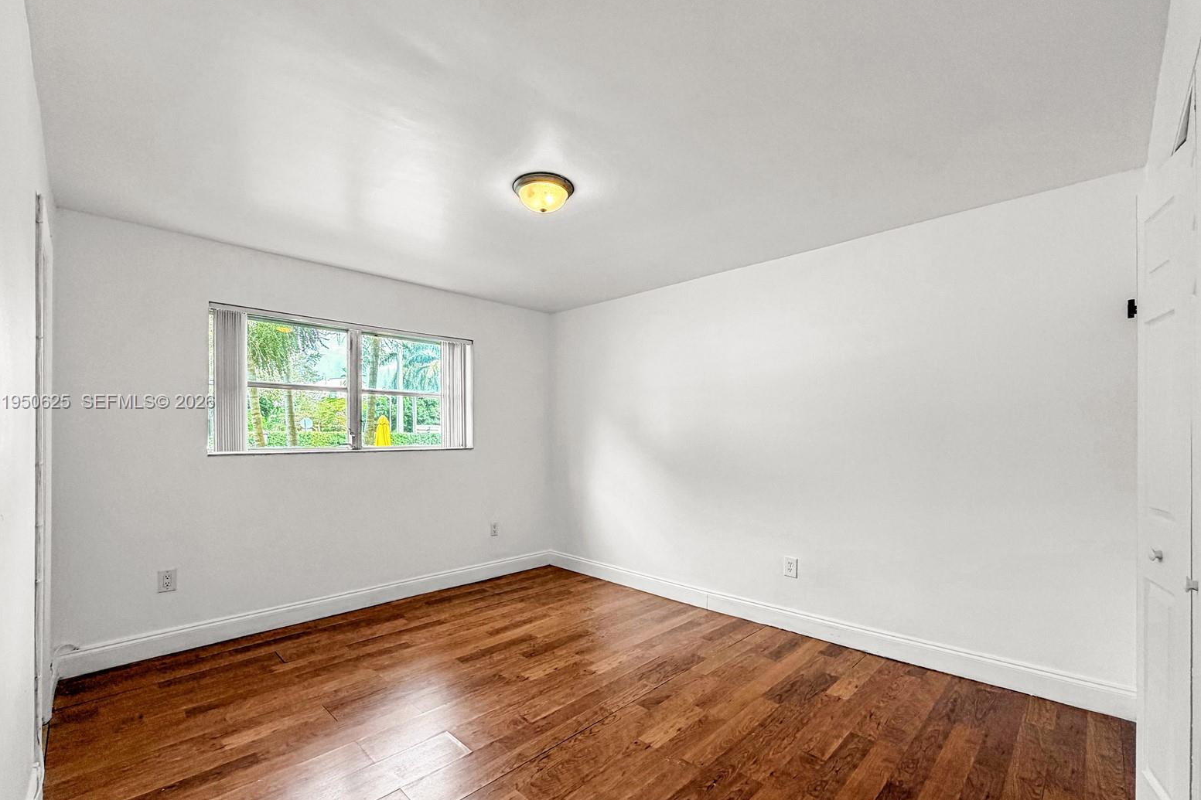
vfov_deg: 77.3
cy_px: 403
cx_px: 592
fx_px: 500
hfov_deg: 100.4
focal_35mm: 15
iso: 125
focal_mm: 2.22
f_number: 2.2
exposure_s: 1/120
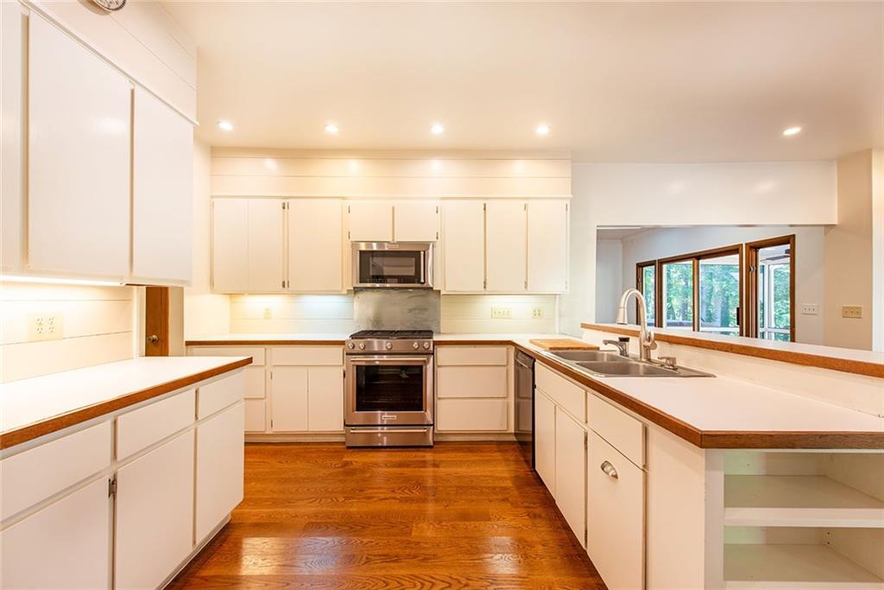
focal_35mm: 14
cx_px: 442
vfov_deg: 81.2
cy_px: 295
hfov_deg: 104.2
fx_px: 344
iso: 400
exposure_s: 1/25
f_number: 8
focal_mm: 14
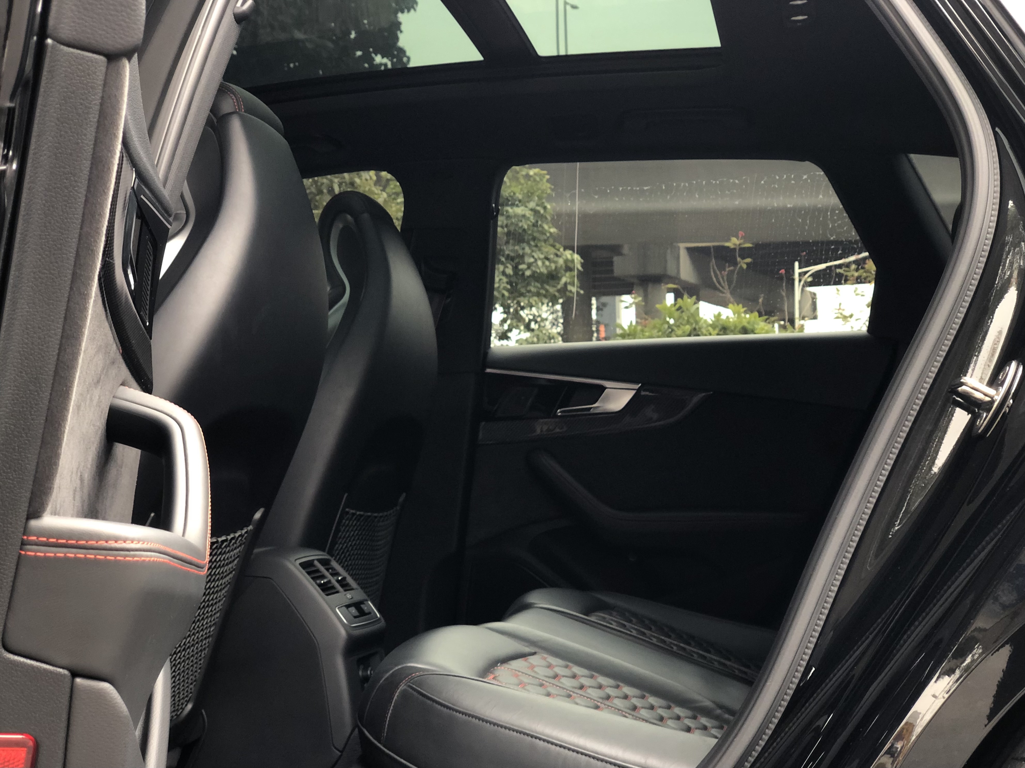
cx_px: 512
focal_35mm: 52
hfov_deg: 36.8
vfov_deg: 28.0
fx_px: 1540
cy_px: 384
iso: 64
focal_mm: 6
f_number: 2.4
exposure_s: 1/60
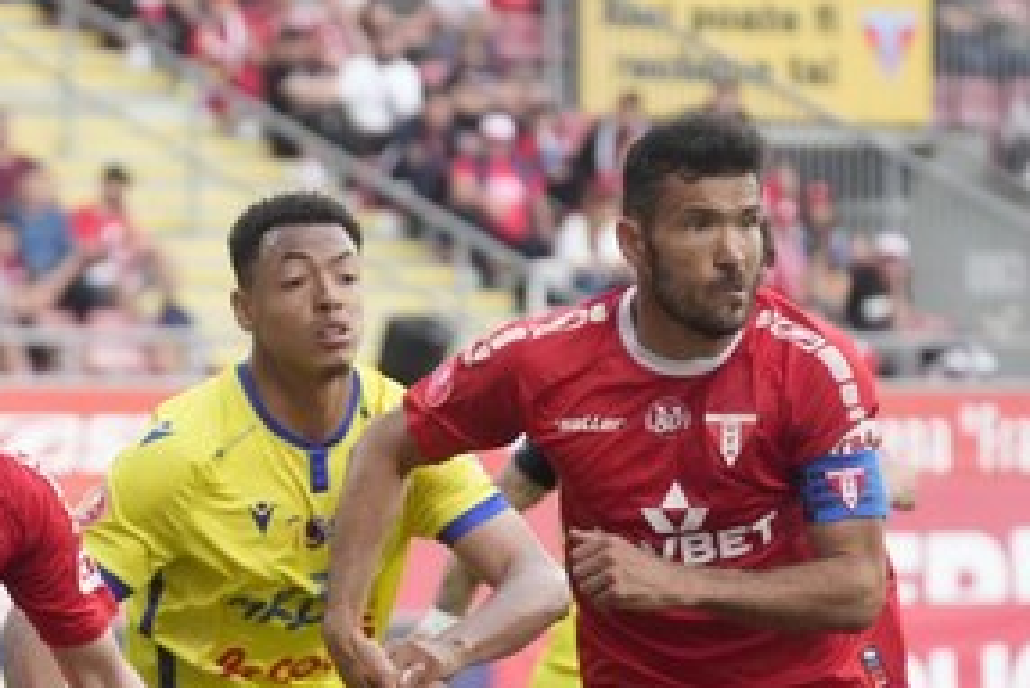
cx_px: 68
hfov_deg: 4.5
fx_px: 12995
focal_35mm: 454
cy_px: 603
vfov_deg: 3.0
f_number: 6.3
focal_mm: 200
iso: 6400
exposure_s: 1/2500
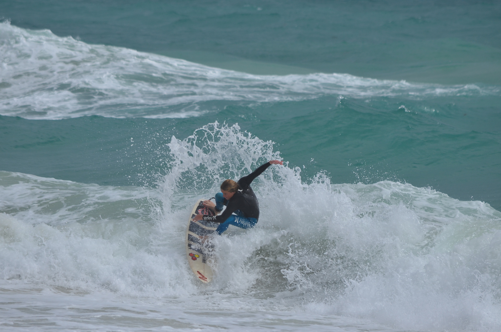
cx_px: 250
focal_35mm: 450
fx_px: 6250
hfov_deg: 4.6
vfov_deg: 3.0
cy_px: 166
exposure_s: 1/2000
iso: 200
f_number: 8
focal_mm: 300
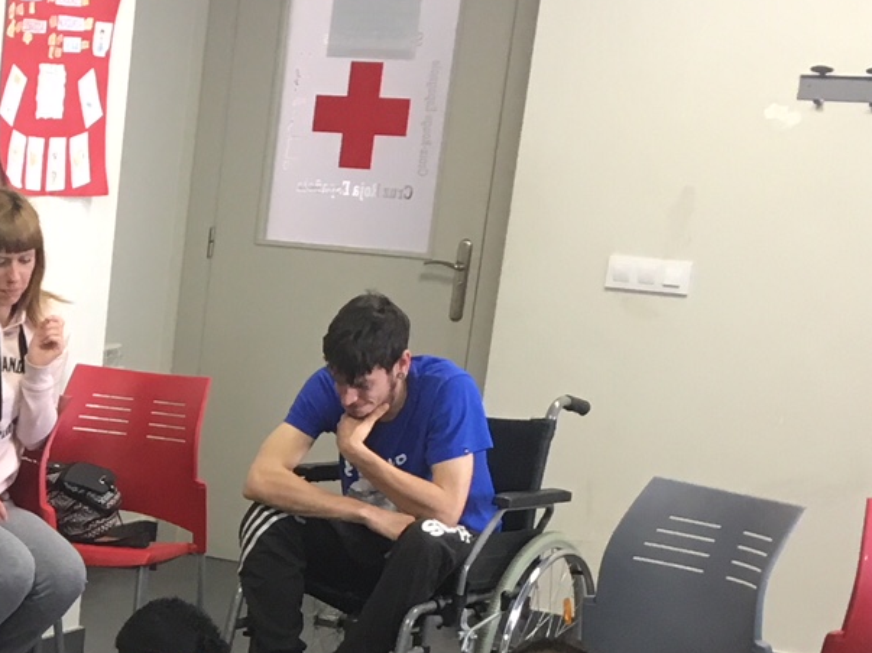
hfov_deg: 18.8
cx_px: -262
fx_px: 2443
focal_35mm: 97
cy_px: 816
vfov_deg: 14.7
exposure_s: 1/33
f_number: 2.2
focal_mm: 4.15
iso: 100
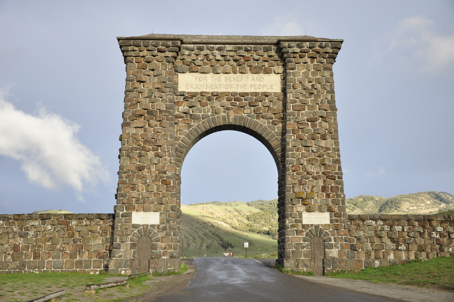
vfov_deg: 28.0
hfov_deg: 41.2
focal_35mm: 48
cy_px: 151
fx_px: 605
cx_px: 227
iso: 200
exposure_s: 1/320
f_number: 4.5
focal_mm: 32
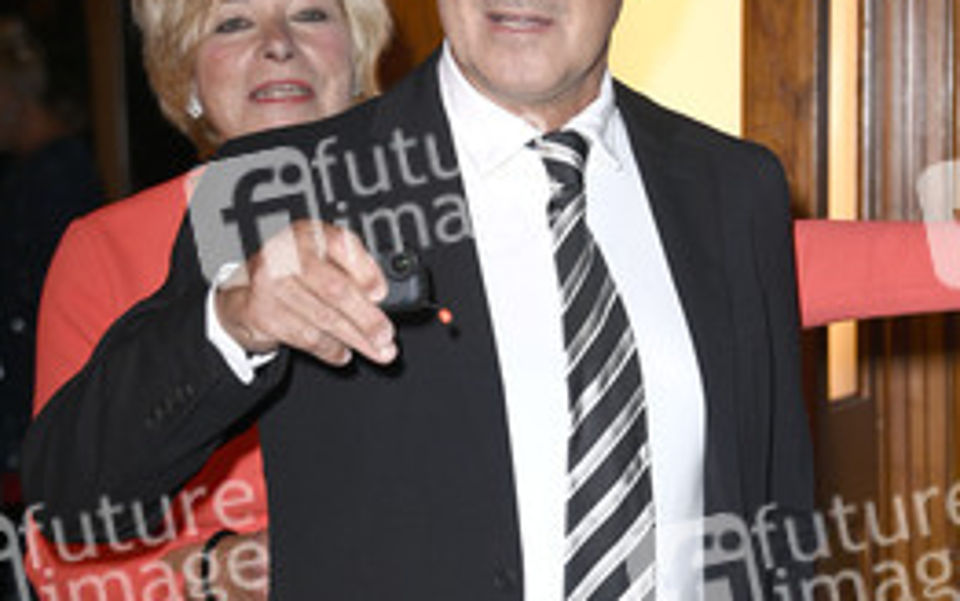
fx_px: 3455
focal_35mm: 132
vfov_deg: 9.9
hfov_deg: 15.8
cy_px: 385
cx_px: 480
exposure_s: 1/200
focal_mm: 85
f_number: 5.6
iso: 640
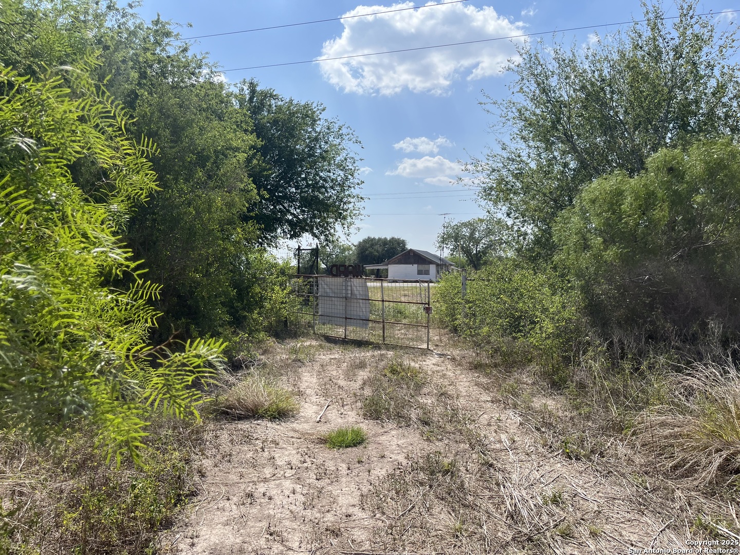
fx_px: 556
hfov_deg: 67.3
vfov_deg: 53.1
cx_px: 370
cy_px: 278
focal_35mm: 26
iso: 50
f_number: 1.6
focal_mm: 5.1
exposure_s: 1/4484
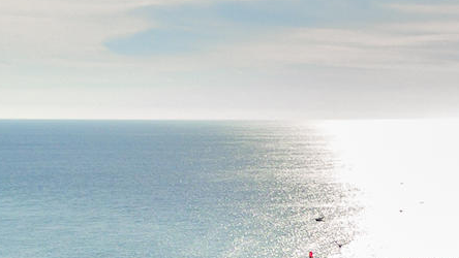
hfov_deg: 22.2
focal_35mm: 85
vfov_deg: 12.6
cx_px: 610
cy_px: 505
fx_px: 1035
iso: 100
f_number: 2.8
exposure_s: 1/640
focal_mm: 3.61
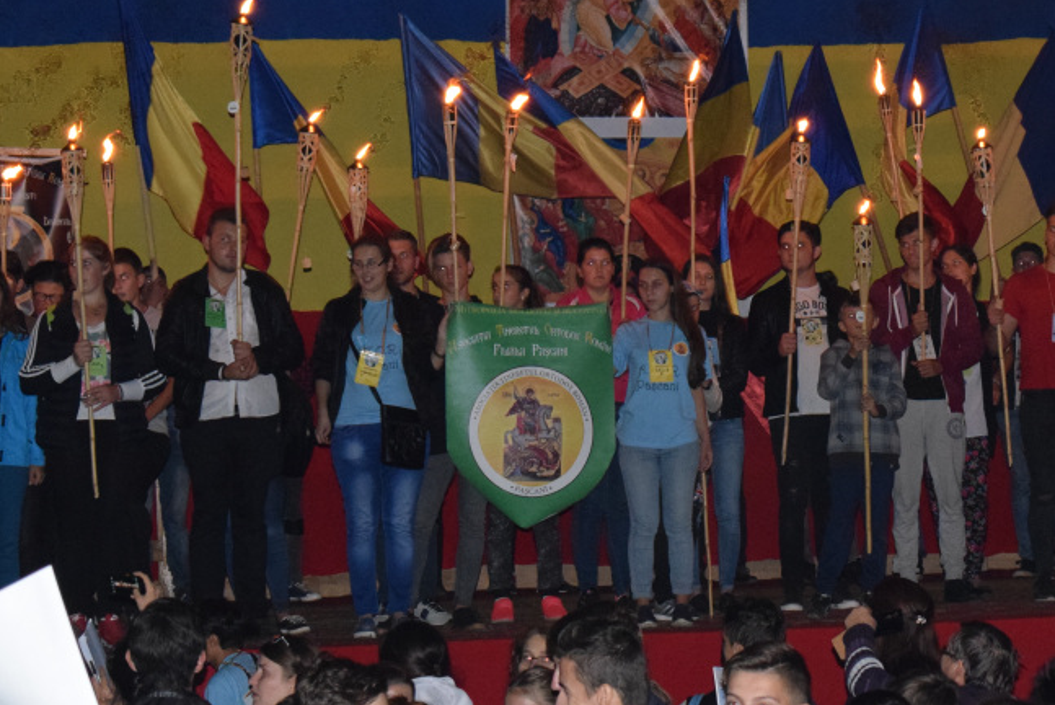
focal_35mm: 153
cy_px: 279
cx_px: 757
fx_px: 4483
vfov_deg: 9.0
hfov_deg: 13.4
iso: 3200
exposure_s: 1/60
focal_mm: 55
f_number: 5.6
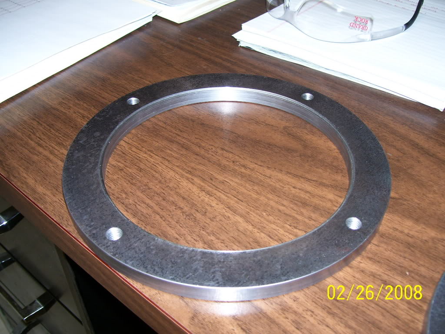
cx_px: 222
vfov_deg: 38.7
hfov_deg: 50.1
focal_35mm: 37
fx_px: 476
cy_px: 167
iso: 80
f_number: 2.7
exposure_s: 1/60
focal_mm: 6
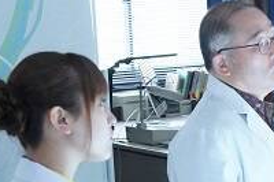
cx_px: 425
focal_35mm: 160
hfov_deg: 12.2
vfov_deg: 8.5
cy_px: 188
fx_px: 1217
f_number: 7.1
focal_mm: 47
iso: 10000
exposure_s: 1/160
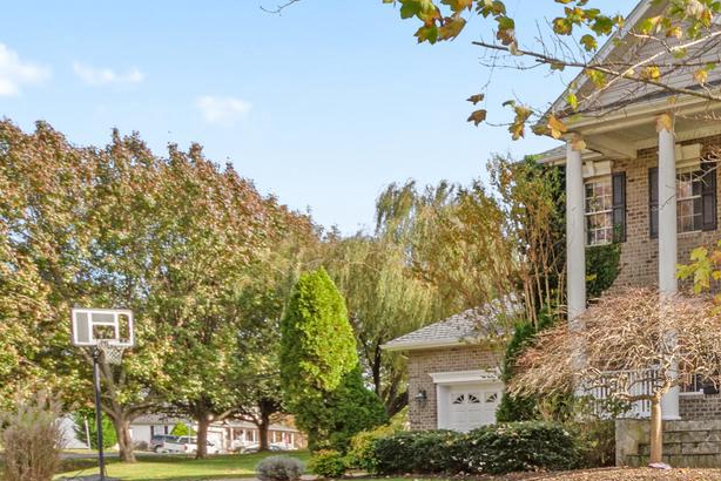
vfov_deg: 26.9
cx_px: 938
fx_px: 1002
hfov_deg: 30.9
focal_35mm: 50
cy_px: 311
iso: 100
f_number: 7.1
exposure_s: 1/200
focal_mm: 10
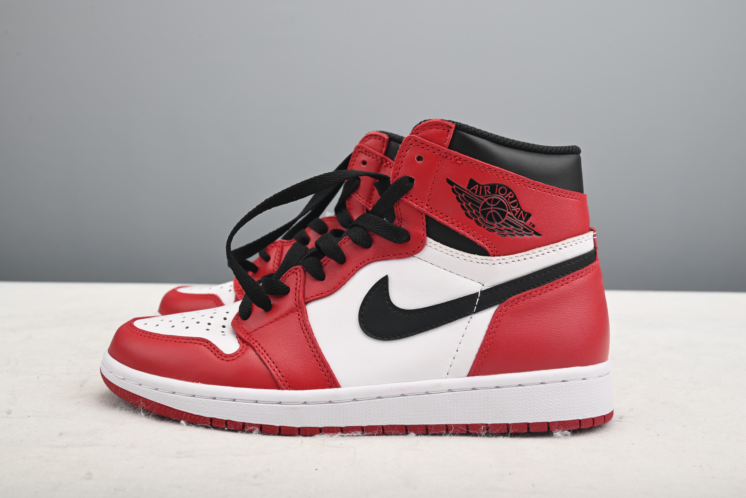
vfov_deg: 34.2
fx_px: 808
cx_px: 373
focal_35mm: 39
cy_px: 249
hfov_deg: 49.5
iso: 100
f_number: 11
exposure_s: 1/200
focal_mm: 39
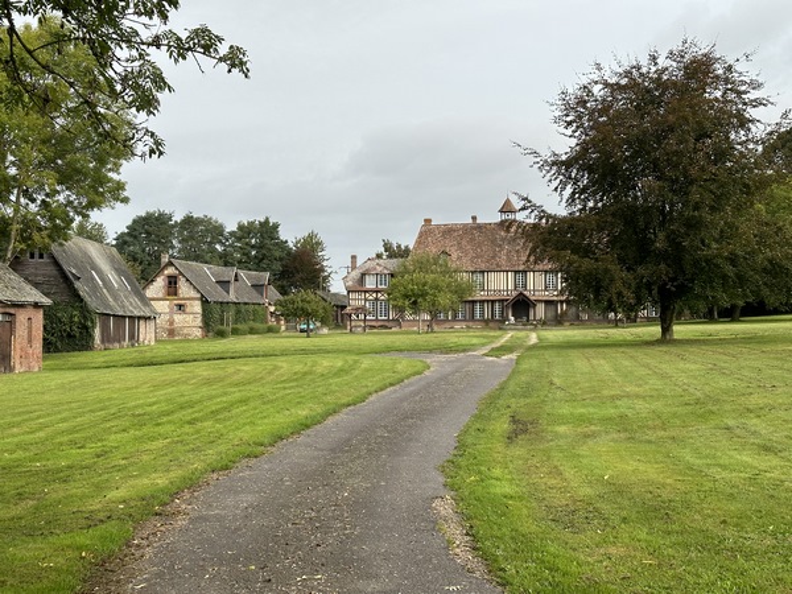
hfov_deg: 39.7
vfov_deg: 30.3
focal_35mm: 48
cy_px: 297
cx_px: 396
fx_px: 1098
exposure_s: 1/1517
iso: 64
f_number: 1.78
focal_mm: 6.86
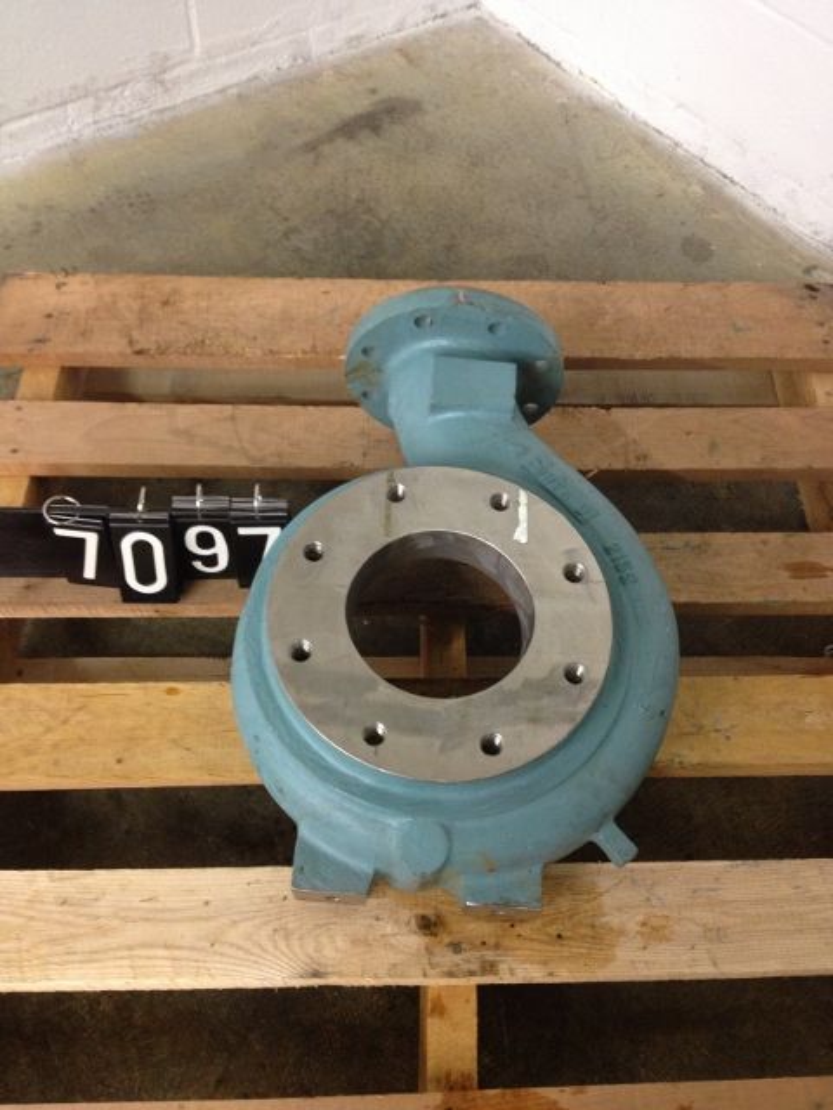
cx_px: 416
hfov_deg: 40.7
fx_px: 1123
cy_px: 555
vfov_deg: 52.6
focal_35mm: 35
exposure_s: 1/20
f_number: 2.4
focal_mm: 4.28
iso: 250
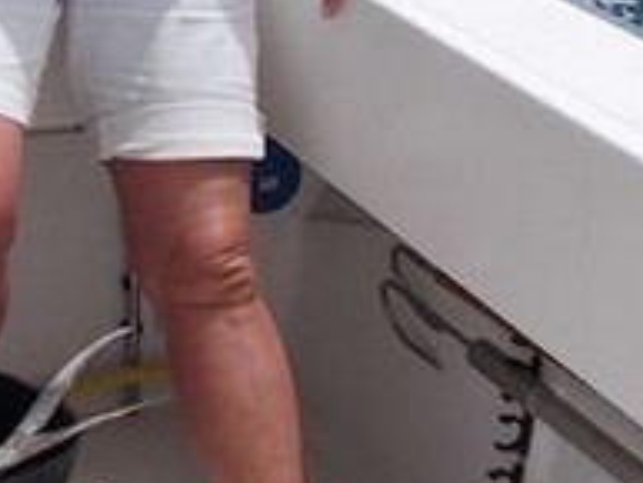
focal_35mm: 124
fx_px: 2305
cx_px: -140
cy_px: -230
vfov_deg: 11.5
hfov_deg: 15.3
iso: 80
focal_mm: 5.3
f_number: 6.2
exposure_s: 1/400
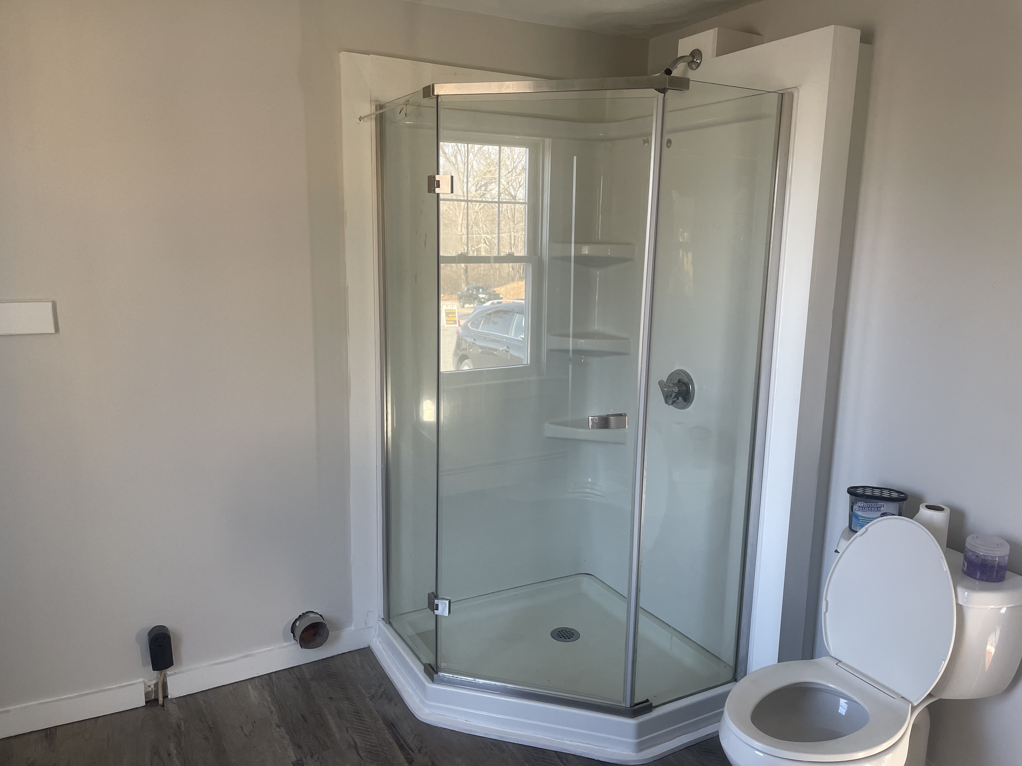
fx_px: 768
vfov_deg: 53.1
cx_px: 511
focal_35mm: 26
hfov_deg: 67.3
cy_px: 383
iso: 125
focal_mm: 5.1
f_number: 1.6
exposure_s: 1/121
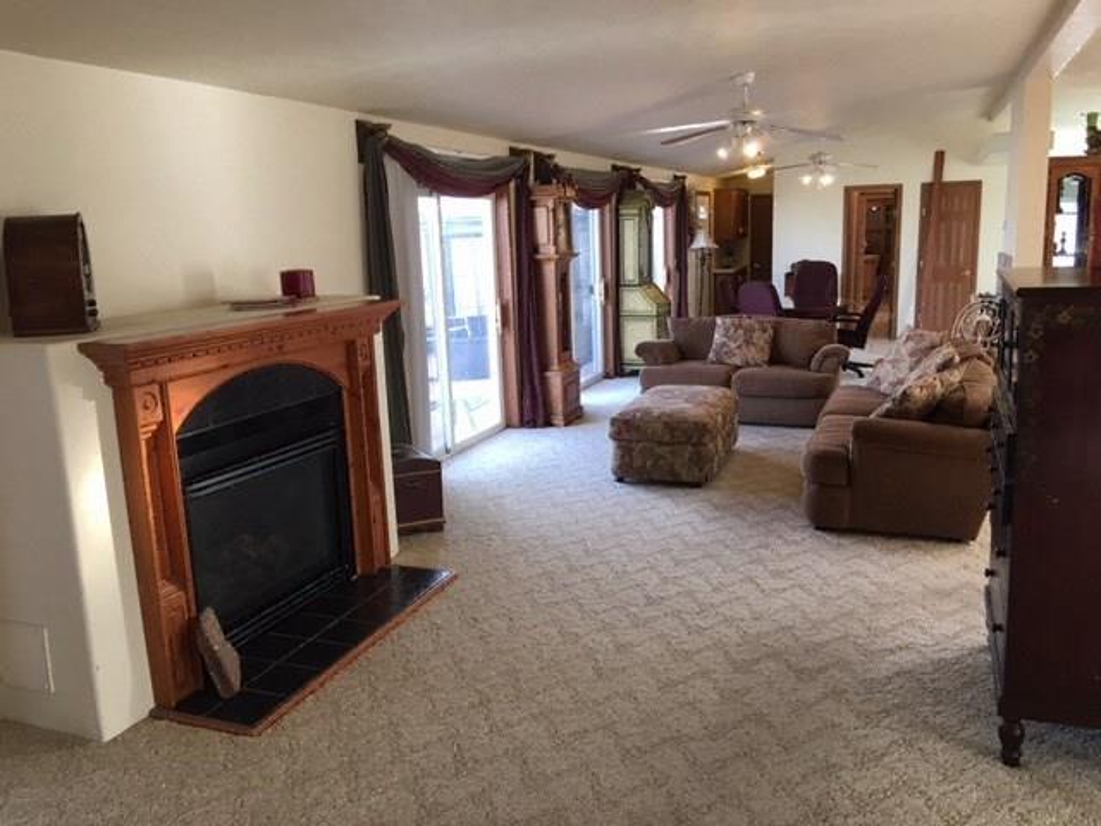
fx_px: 922
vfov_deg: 48.2
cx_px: 550
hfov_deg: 61.7
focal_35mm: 29
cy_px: 413
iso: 32
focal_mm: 4.15
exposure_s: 1/30
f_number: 2.2
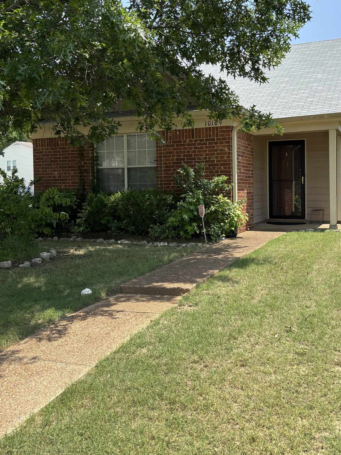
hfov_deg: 39.6
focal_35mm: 36
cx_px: 187
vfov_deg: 51.2
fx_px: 473
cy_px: 196
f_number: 1.6
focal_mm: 5.96
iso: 50
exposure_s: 1/1543
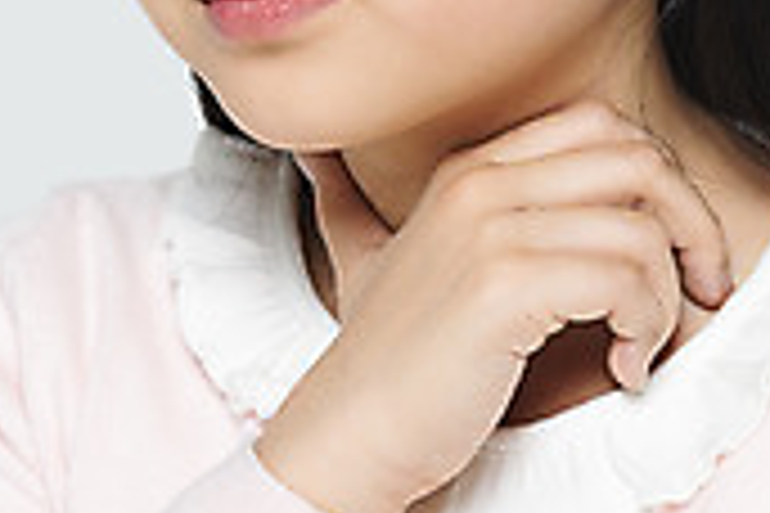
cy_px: -86
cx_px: 525
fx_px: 13838
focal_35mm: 647
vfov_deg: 2.1
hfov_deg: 3.2
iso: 100
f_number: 14
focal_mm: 185
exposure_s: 1/125
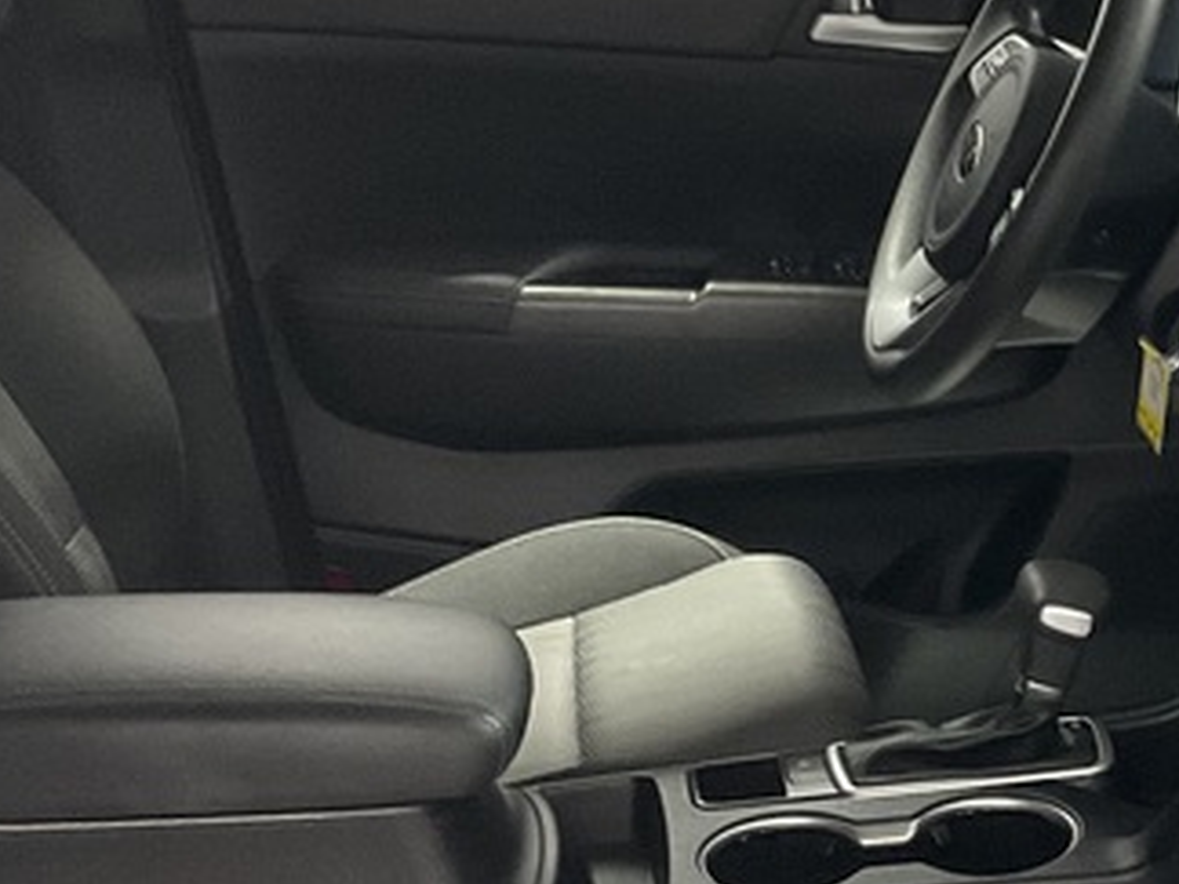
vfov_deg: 17.0
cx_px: 1066
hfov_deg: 22.2
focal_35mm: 86
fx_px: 2929
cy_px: 746
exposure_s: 1/60
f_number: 1.8
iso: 160
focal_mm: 3
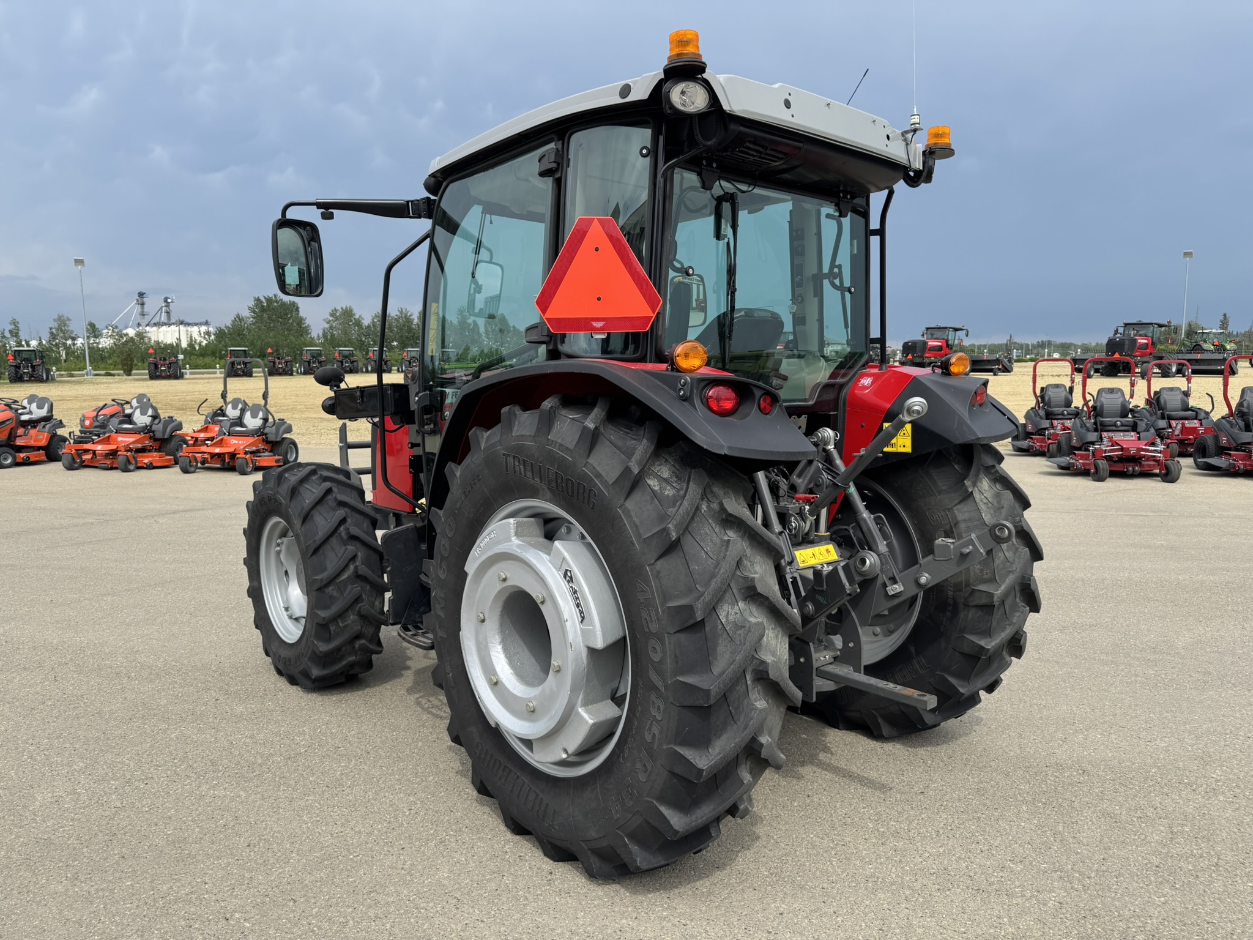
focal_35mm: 24
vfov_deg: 56.8
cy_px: 470
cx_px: 626
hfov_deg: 71.6
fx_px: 869
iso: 80
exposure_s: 1/2604
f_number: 1.78
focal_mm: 6.76
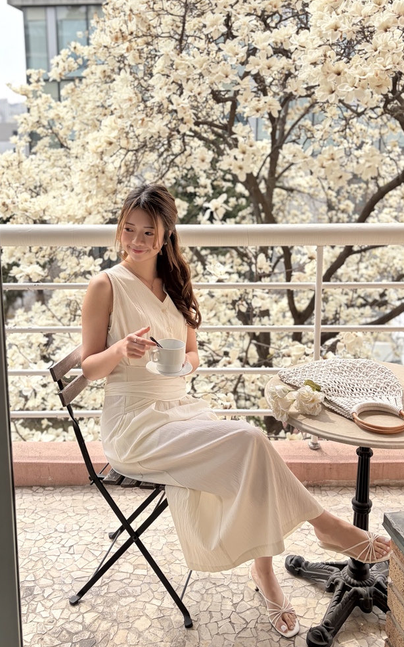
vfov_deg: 66.5
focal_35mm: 28
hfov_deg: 44.5
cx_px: 210
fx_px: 493
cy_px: 325
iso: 64
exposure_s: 1/2012
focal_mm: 5.96
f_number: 1.6
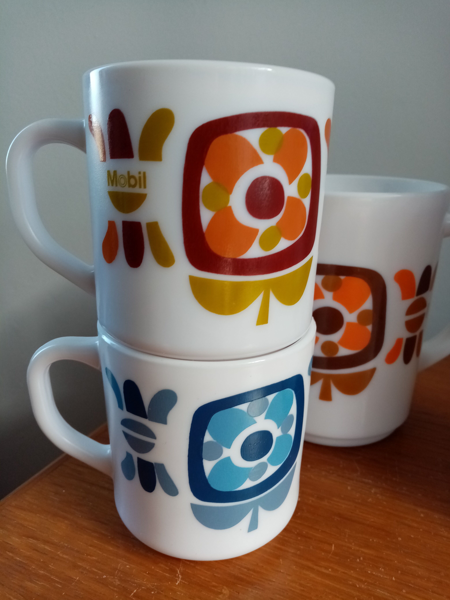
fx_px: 451
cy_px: 300
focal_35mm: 26
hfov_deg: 53.1
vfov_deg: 67.3
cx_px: 225
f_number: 1.8
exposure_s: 1/33.3
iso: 103
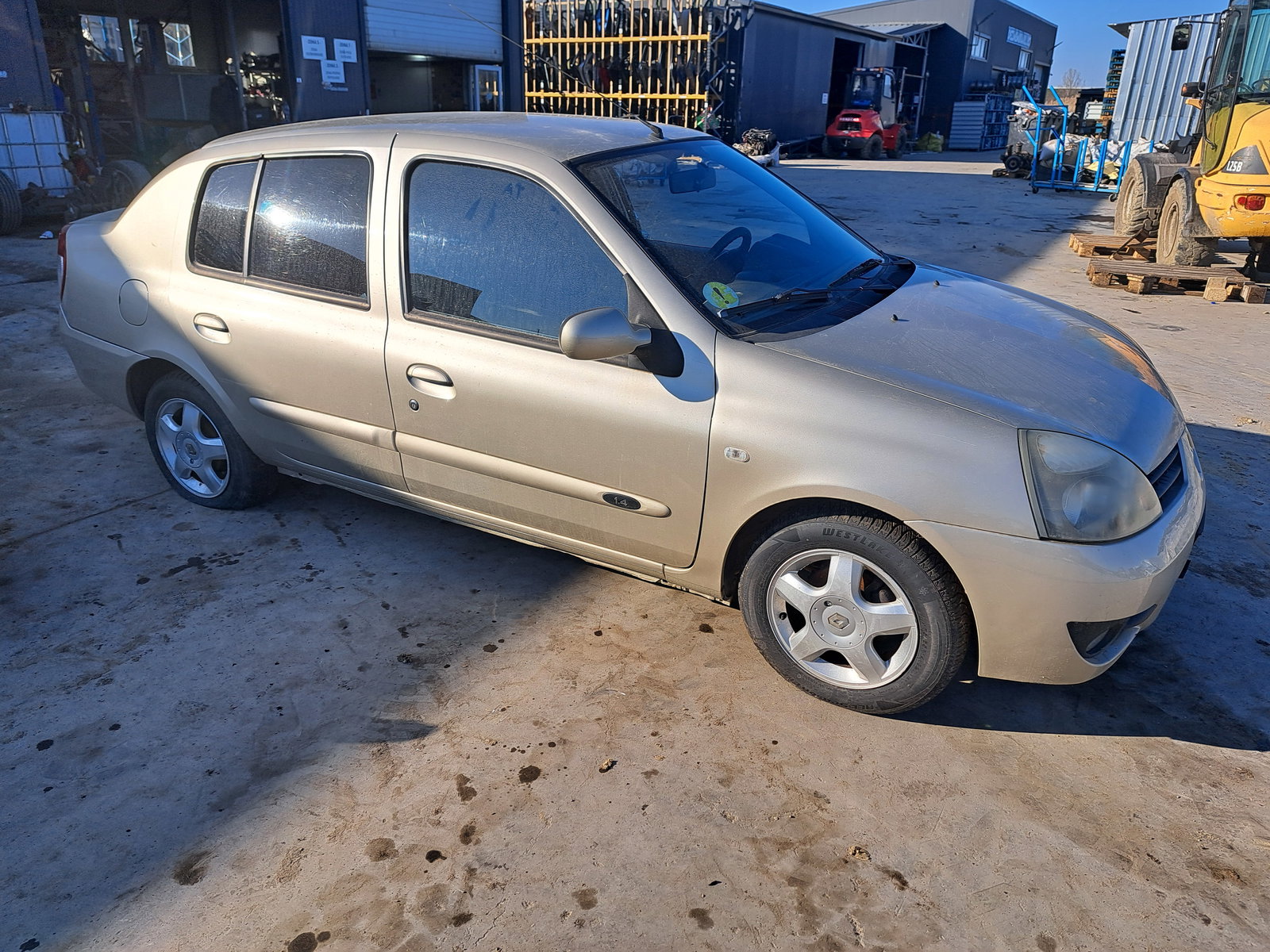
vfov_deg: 56.8
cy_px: 476
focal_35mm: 24
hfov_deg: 71.6
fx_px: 881
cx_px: 635
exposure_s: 1/1290
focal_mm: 5.23
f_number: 1.8
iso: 50
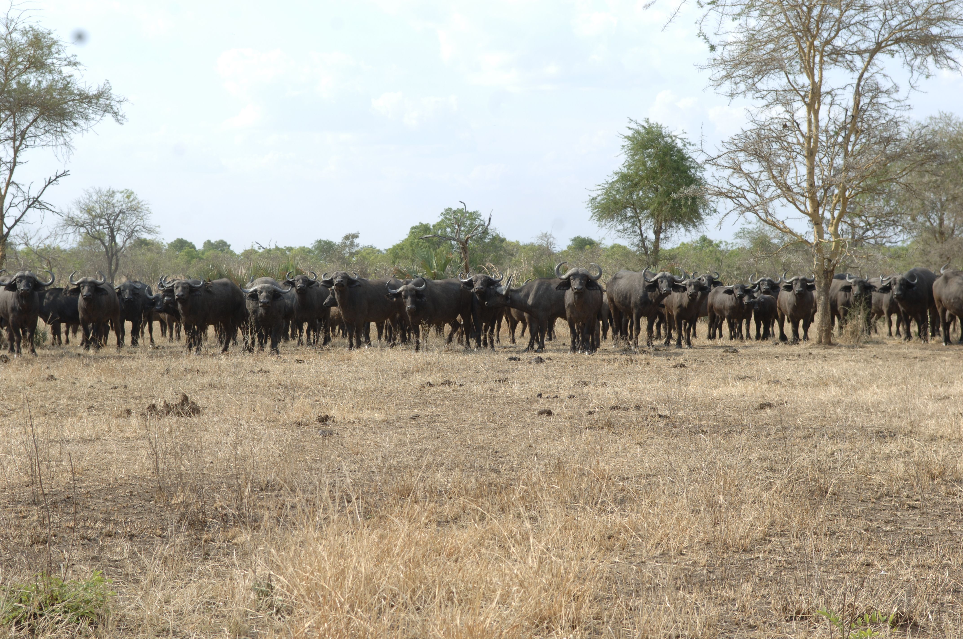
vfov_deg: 16.5
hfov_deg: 24.6
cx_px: 482
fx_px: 2204
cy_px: 320
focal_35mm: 82
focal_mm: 55
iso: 100
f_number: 6.3
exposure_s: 1/160
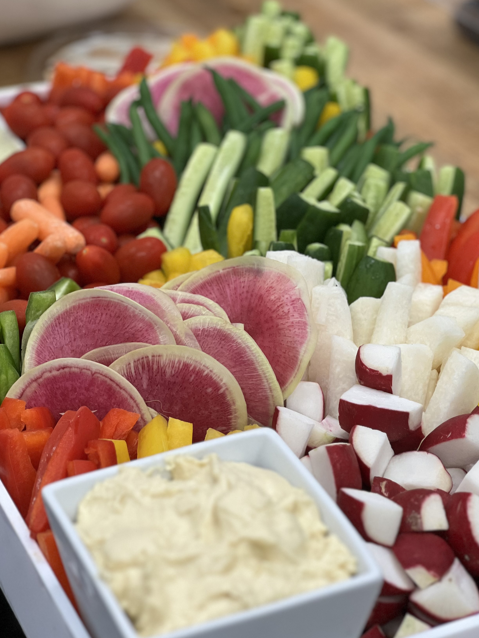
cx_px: 290
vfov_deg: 20.6
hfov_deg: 15.5
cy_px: 347
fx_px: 1753
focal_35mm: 95
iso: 160
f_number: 2.8
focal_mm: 9
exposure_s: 1/120
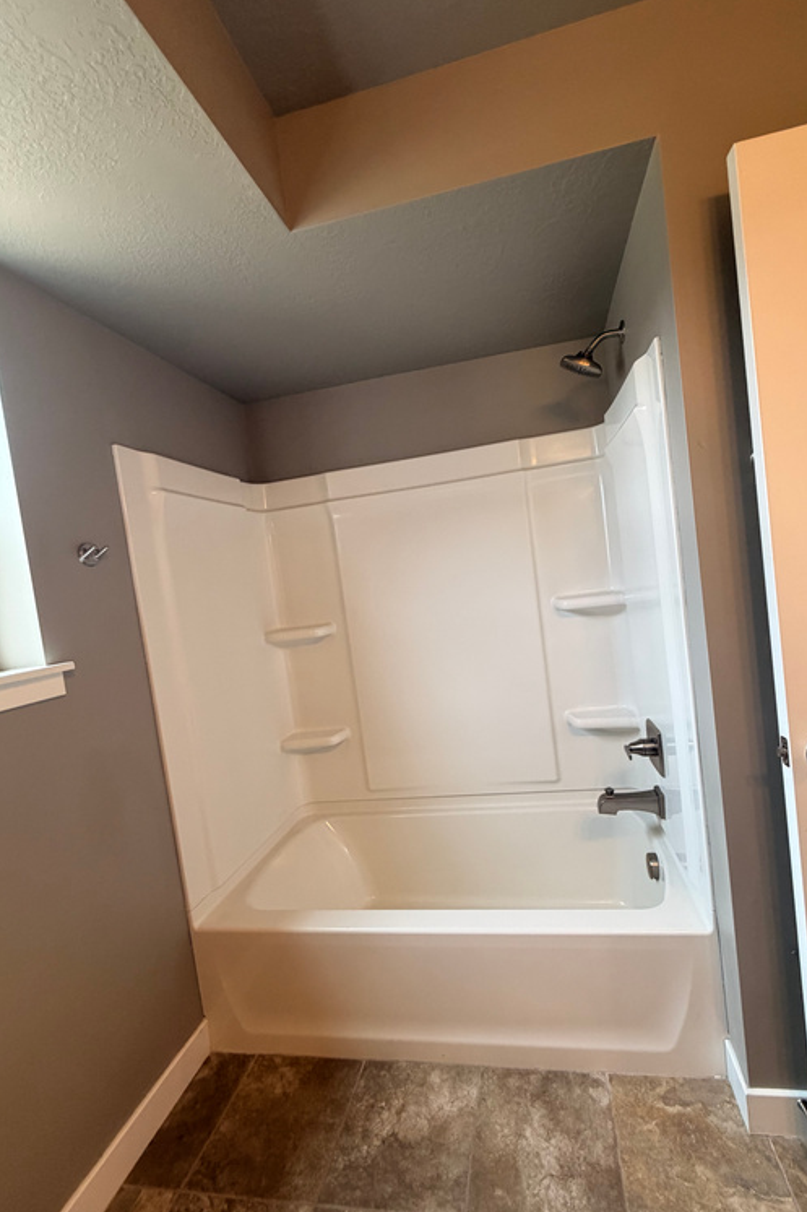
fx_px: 505
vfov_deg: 100.4
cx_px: 448
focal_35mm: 15
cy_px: 612
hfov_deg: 77.0
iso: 250
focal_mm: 2.22
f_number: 2.2
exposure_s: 1/120
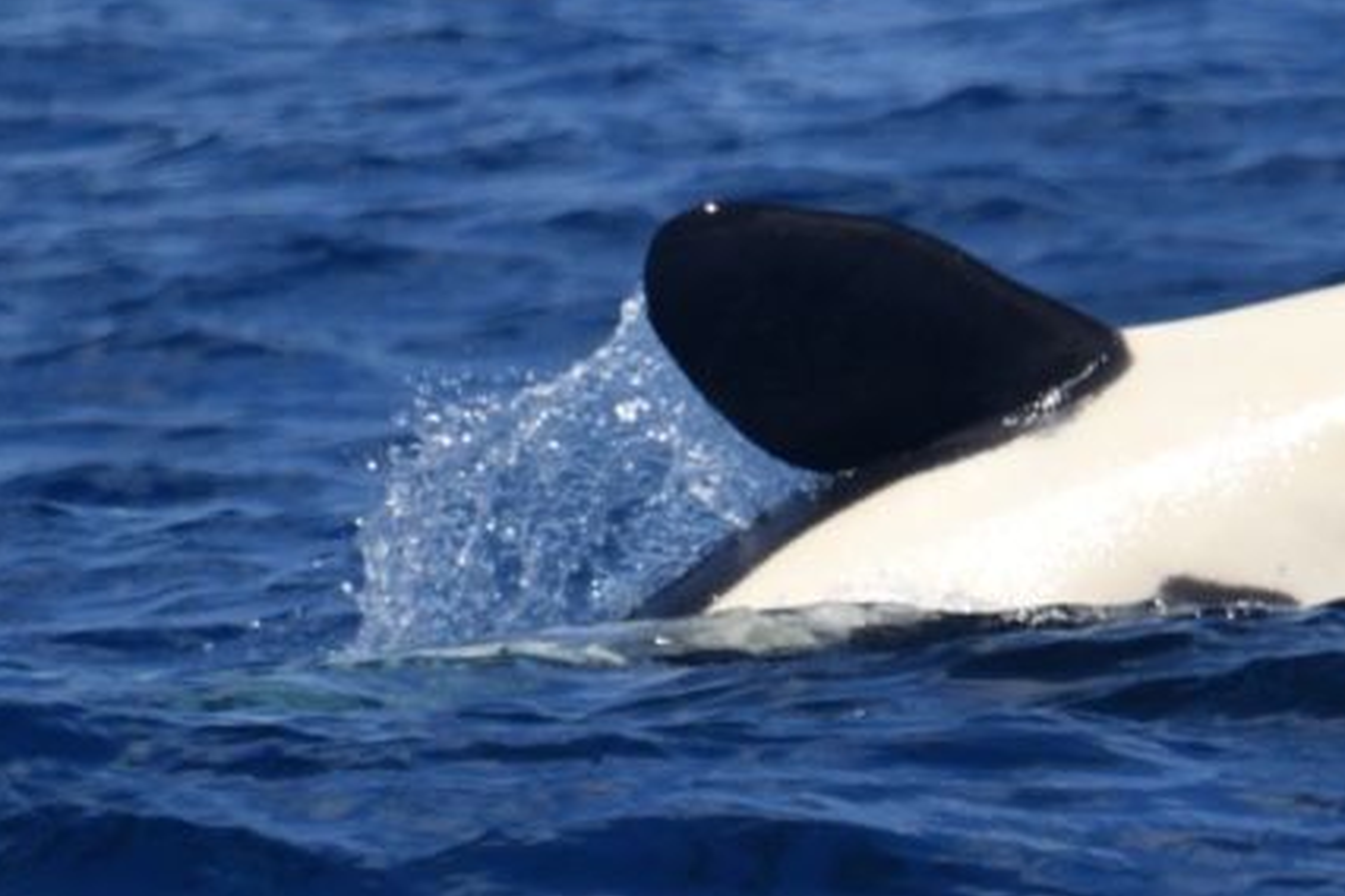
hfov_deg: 1.8
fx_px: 42065
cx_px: 1092
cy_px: 349
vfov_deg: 1.2
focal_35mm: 1126
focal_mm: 600
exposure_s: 1/8000
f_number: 6.3
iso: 1100
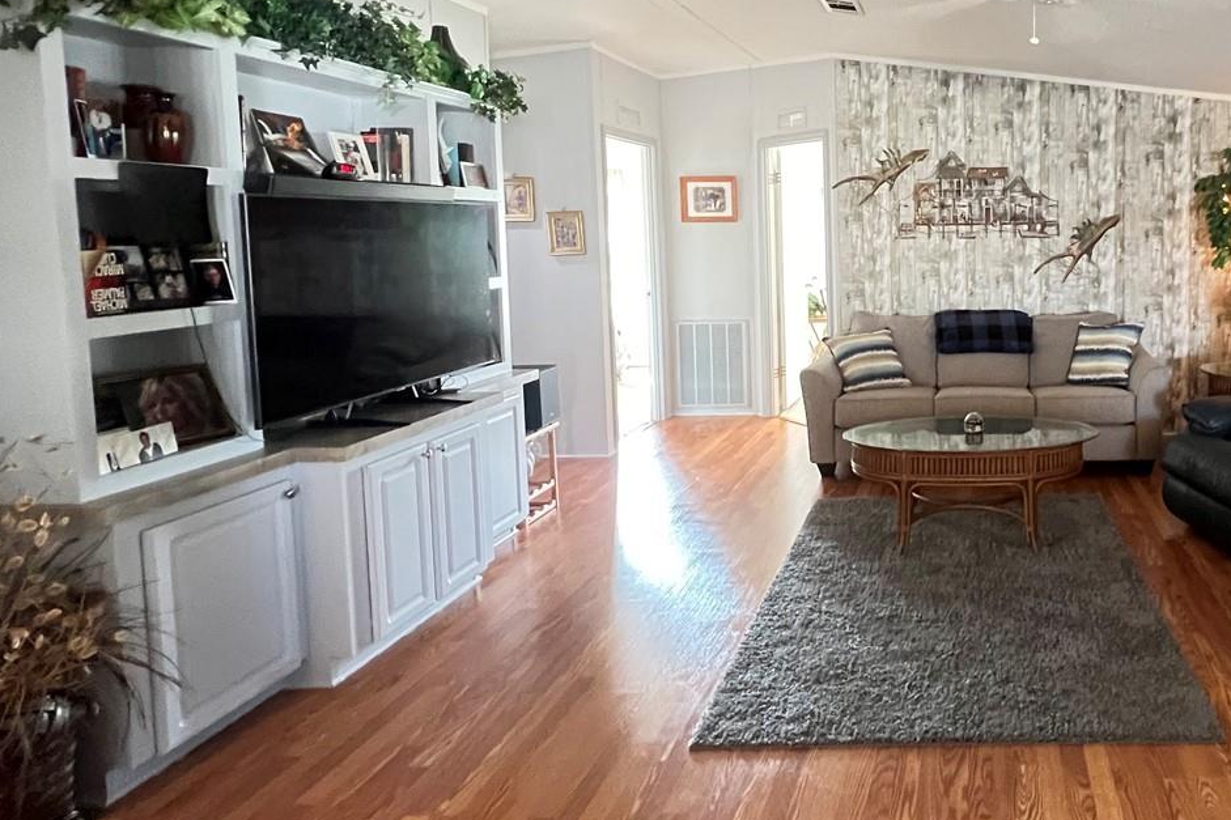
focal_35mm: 23
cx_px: 985
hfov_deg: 68.8
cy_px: 284
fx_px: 786
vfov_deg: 54.2
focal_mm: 1.57
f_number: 1.8
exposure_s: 1/40
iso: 1000
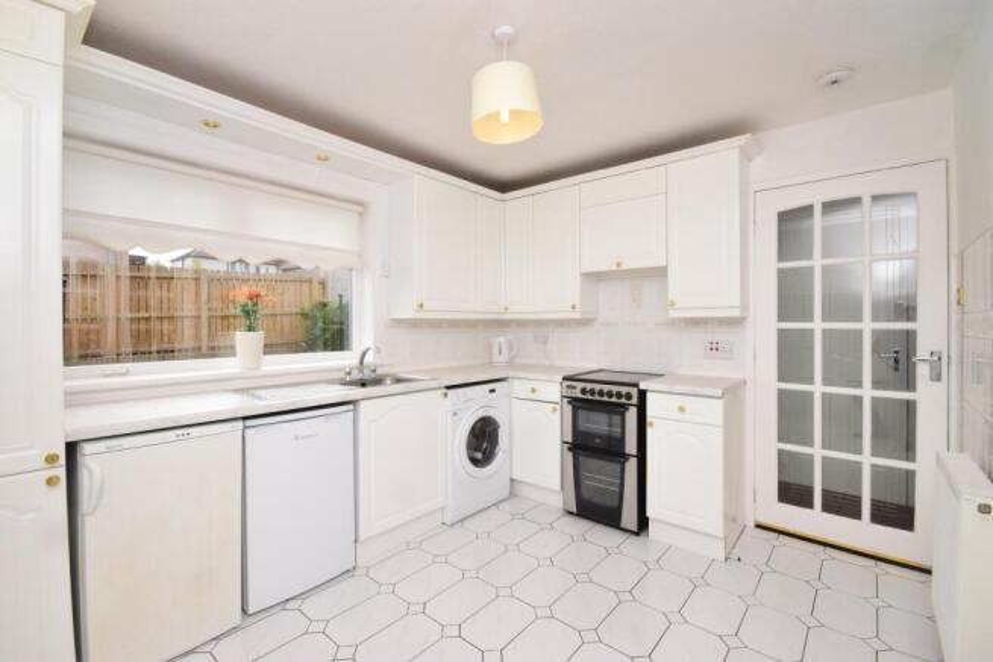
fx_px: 414
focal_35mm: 15
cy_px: 331
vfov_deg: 77.4
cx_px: 496
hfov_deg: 100.4
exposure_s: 1/125
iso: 800
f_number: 14
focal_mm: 10
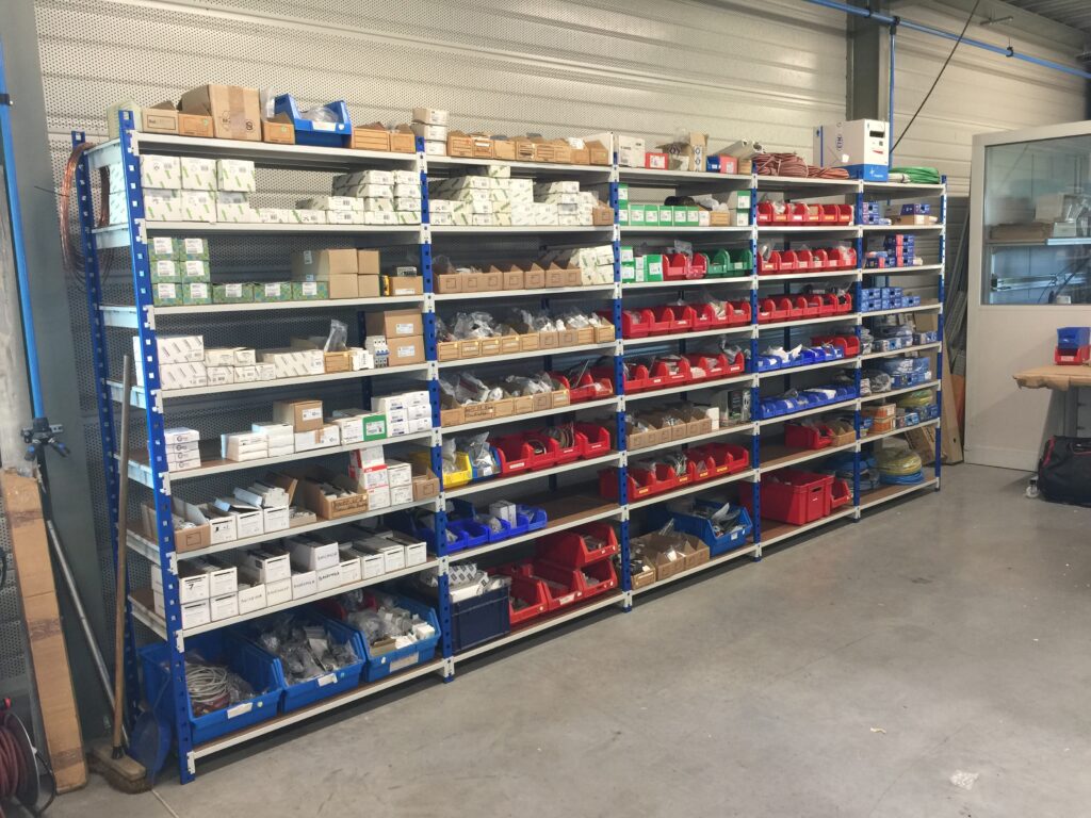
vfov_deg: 48.2
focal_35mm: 29
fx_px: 914
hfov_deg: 61.7
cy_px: 409
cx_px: 546
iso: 50
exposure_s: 1/17
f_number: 2.2
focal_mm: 4.15
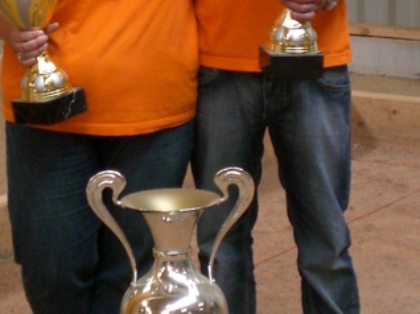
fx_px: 1673
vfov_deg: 10.7
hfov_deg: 14.3
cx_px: 168
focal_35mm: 138
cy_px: 22
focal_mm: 8.44
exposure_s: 1/60
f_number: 3.6
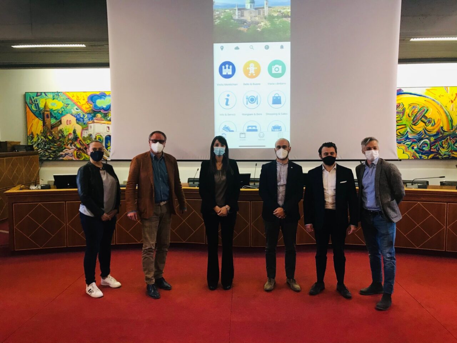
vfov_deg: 49.7
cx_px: 228
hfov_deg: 63.4
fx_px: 370
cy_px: 172
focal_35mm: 28
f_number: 1.8
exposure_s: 1/17
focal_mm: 3.99
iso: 40
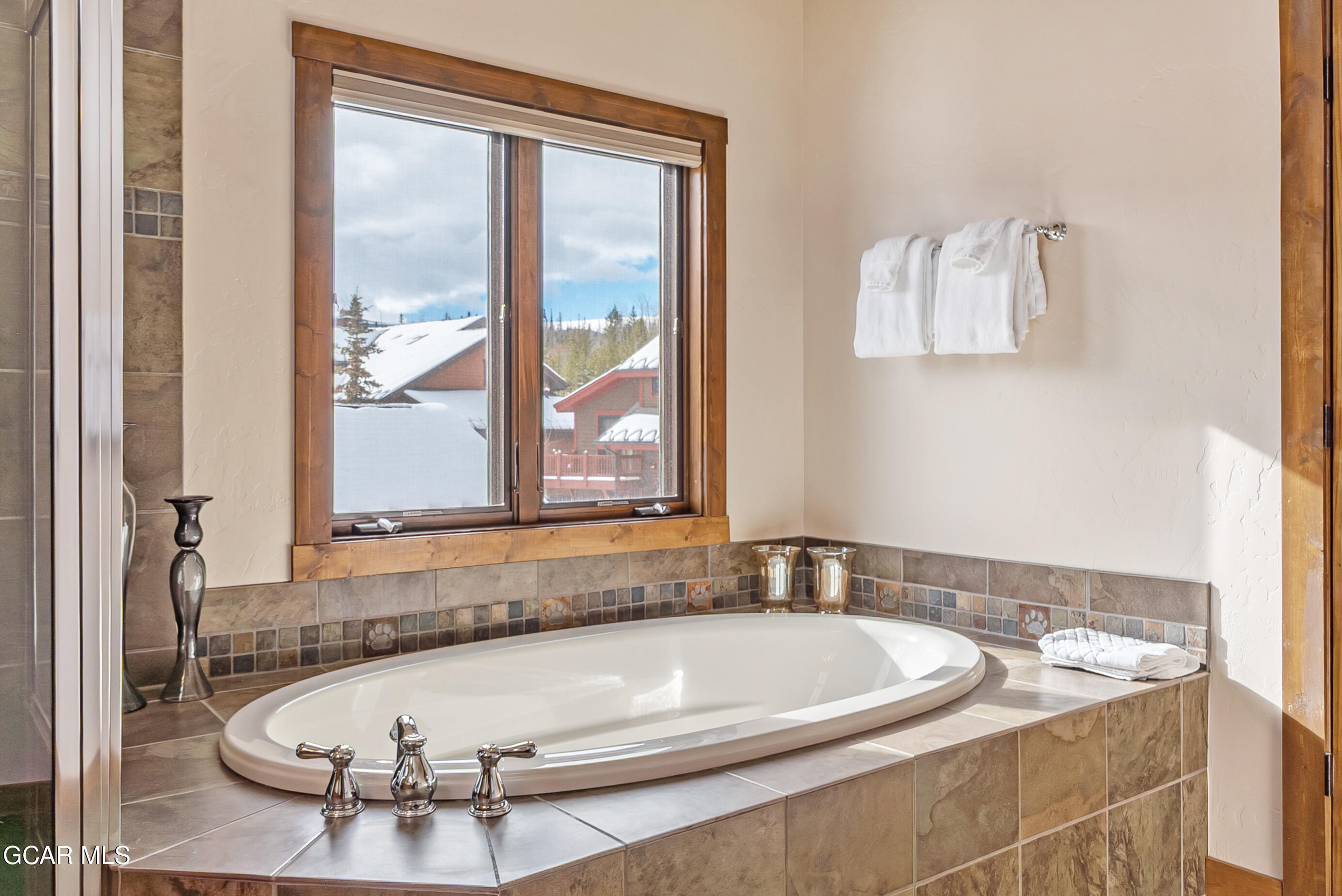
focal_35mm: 27
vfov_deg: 48.0
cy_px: 448
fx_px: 1007
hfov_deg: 67.4
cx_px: 671
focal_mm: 18
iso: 100
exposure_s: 1/60
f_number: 10
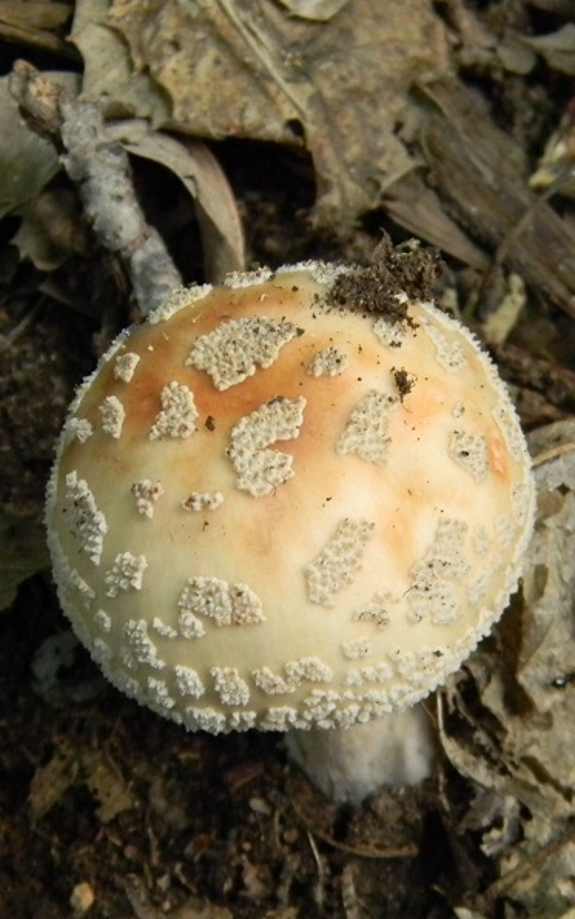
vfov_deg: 17.7
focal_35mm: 118
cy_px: 460
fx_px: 2956
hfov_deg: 11.1
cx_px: 385
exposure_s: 1/17.8
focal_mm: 15.1
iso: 400
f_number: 4.5
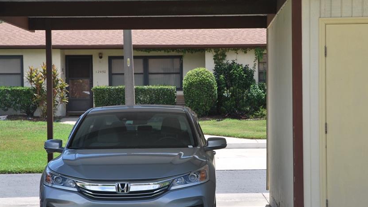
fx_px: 1064
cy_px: 109
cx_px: 191
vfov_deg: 11.1
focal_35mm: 109
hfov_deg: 19.6
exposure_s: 1/200
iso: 100
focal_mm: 56
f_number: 9
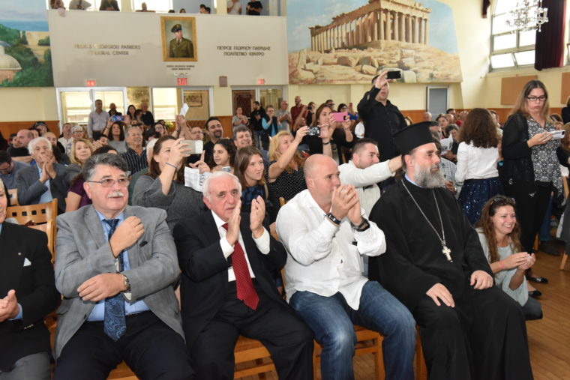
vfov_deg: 37.9
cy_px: 190
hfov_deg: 54.4
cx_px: 285
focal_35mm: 35
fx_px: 554
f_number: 8
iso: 4500
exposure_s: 1/160
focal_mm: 35
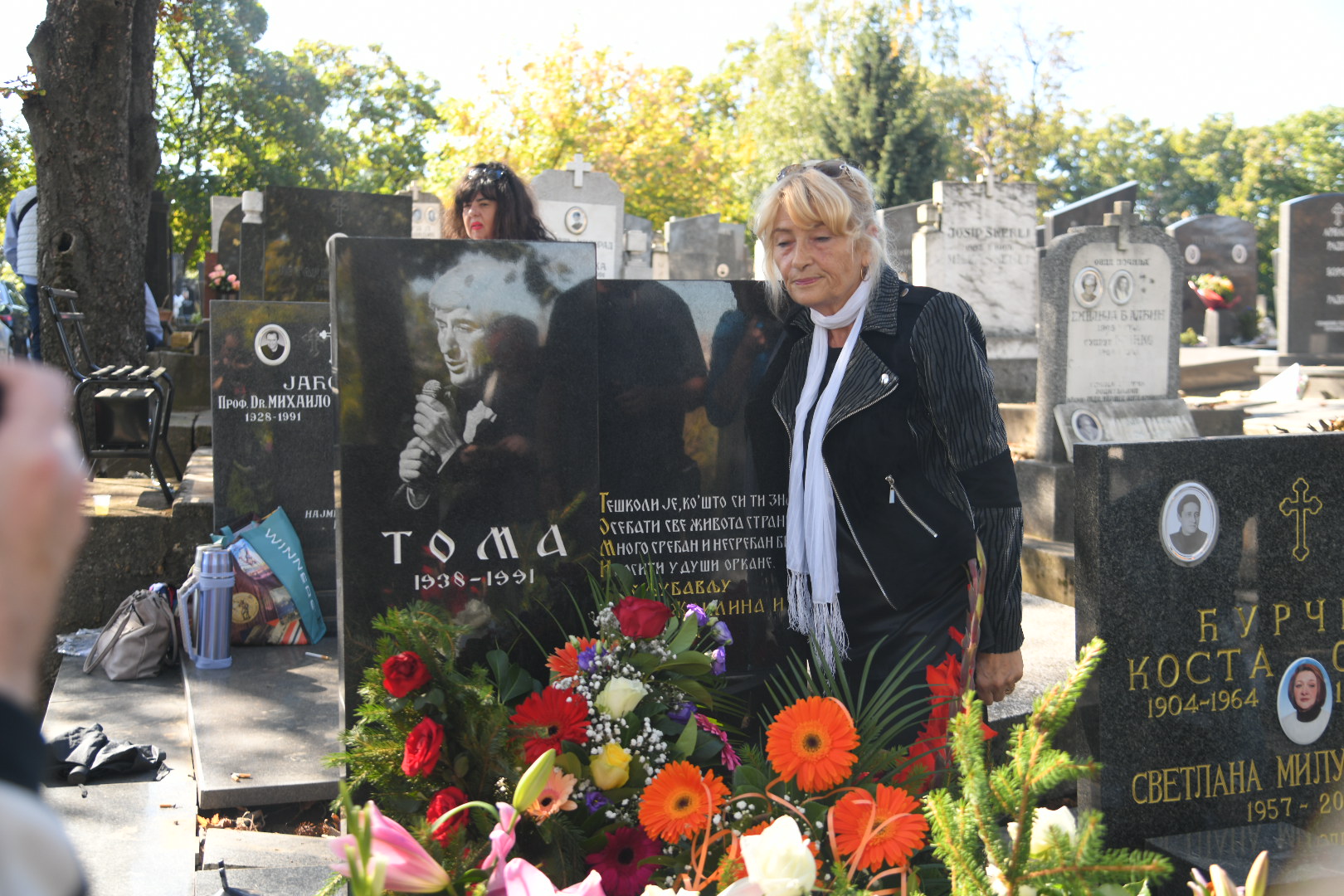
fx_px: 1419
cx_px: 672
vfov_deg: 35.1
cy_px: 448
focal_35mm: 38
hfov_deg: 50.7
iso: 200
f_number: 4
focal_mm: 38
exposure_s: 1/200
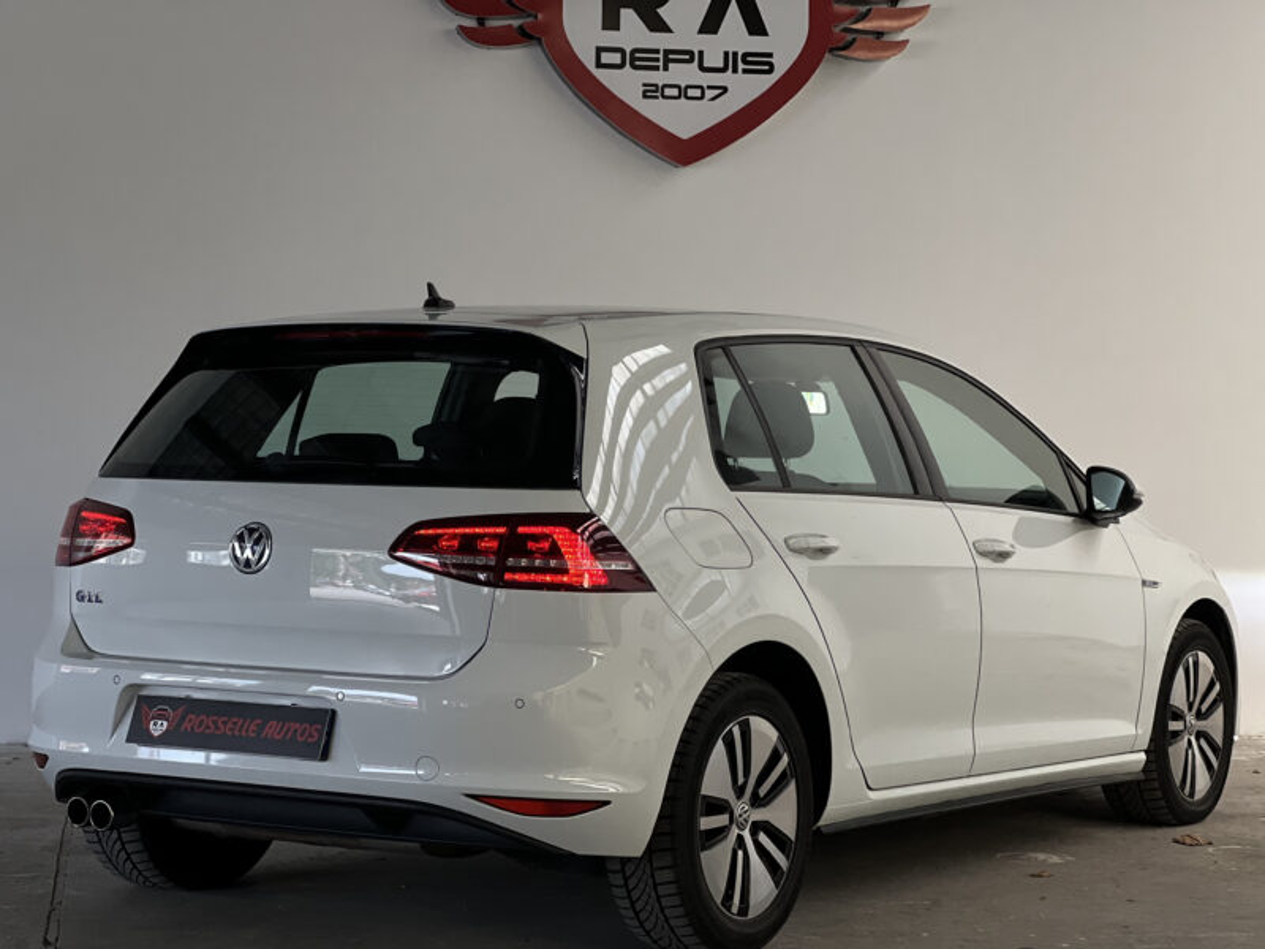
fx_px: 2814
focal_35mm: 77
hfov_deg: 25.3
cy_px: 474
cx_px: 632
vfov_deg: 19.1
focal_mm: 9
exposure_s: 1/121
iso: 64
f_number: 2.8
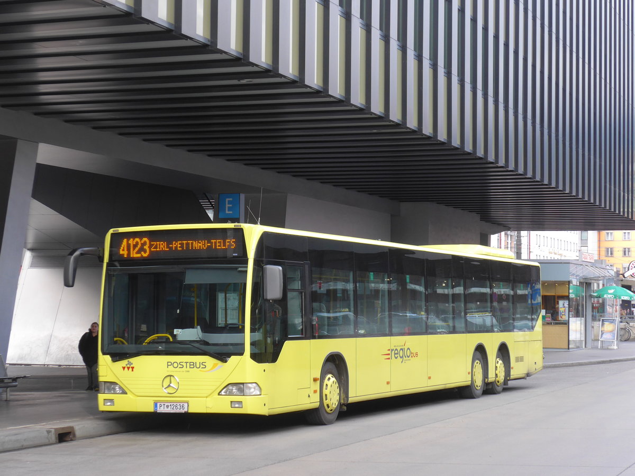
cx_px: 318
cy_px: 238
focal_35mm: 80
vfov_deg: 18.4
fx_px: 1468
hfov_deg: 24.4
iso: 160
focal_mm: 16
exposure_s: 1/80
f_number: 4.4
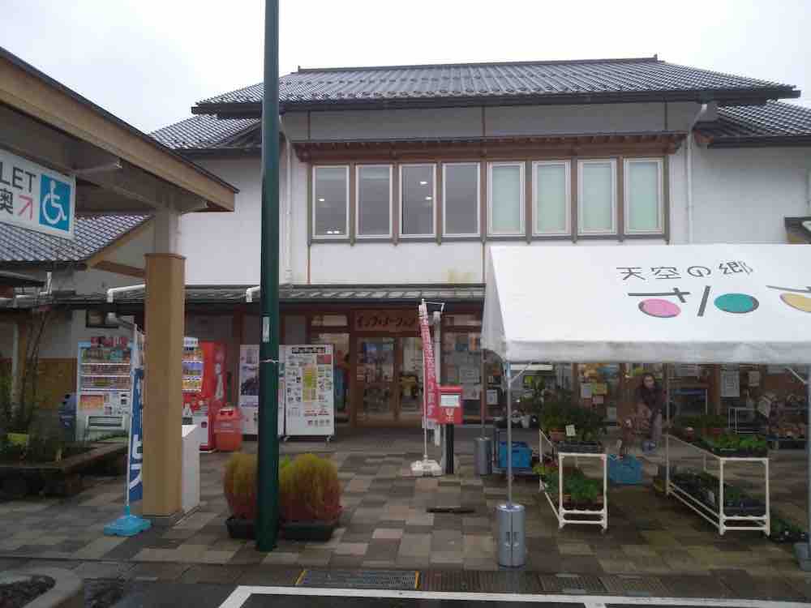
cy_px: 304
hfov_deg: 65.3
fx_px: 633
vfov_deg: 51.4
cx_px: 406
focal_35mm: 27
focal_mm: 2.87
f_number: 2.4
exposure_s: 1/120
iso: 64
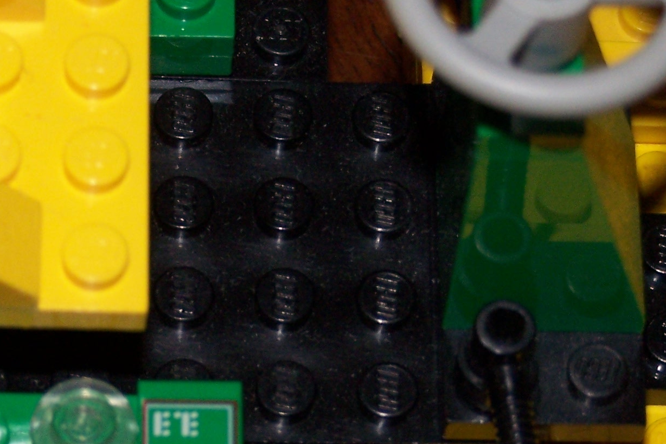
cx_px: 33
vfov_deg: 6.0
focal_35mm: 229
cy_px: 480
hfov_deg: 8.9
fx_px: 4237
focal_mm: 17.5
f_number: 3.2
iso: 140
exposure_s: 1/100
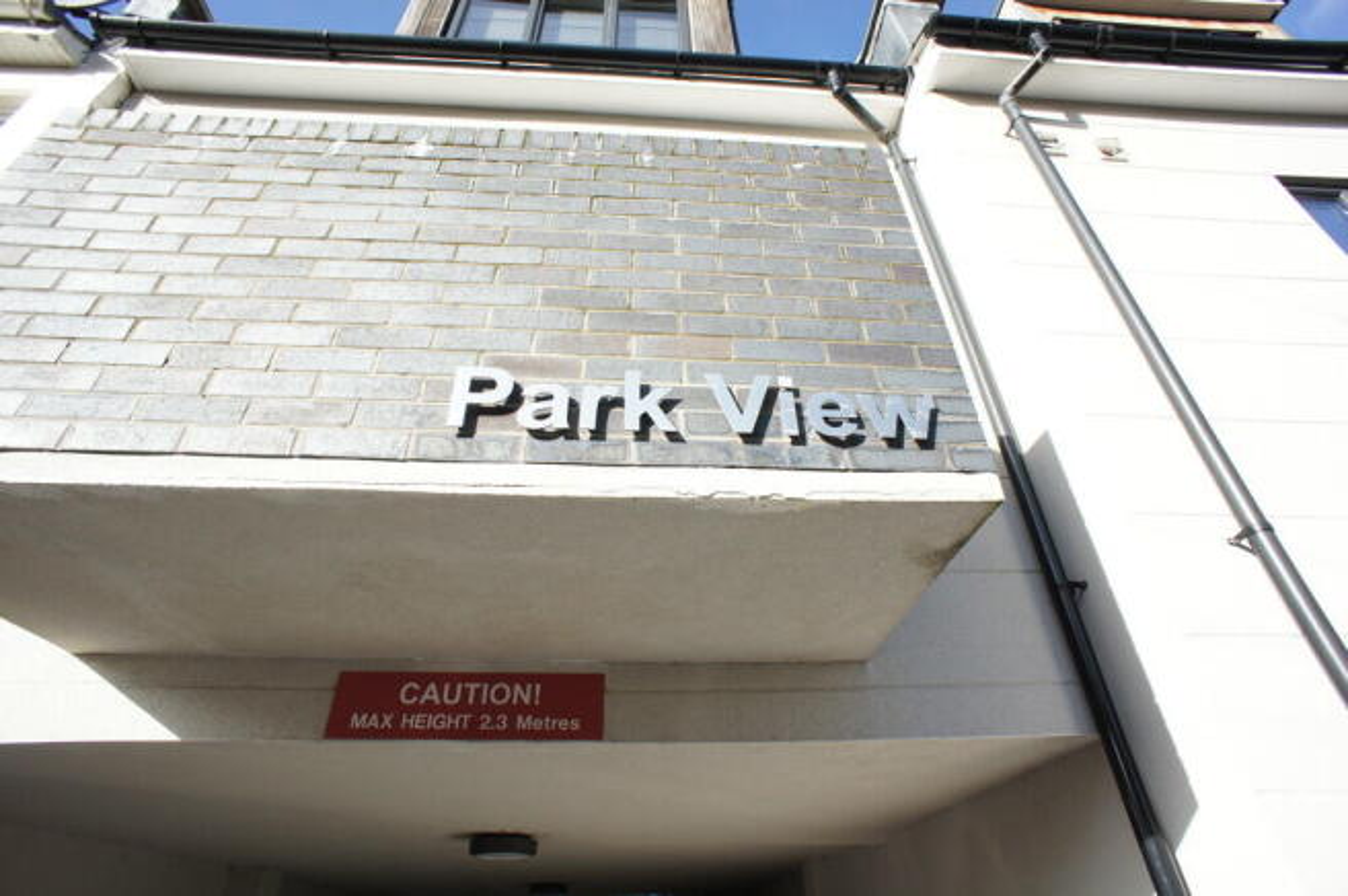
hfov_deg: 73.8
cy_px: 448
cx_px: 674
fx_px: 898
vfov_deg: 53.0
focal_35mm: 24
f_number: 6.3
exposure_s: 1/200
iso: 200
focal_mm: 16
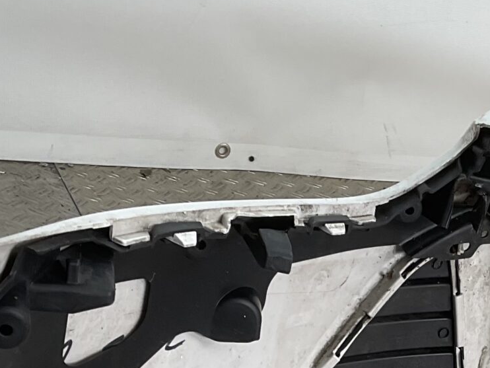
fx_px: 1416
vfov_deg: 14.1
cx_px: 441
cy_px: 497
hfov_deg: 19.3
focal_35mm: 100
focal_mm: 3
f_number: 1.8
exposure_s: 1/149
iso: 16
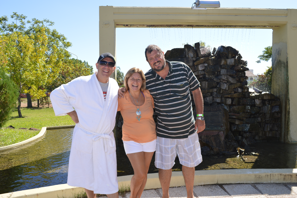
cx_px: 148
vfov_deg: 39.9
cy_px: 99
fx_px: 272
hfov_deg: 57.3
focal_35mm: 33
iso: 100
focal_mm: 22
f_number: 7.1
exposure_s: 1/200
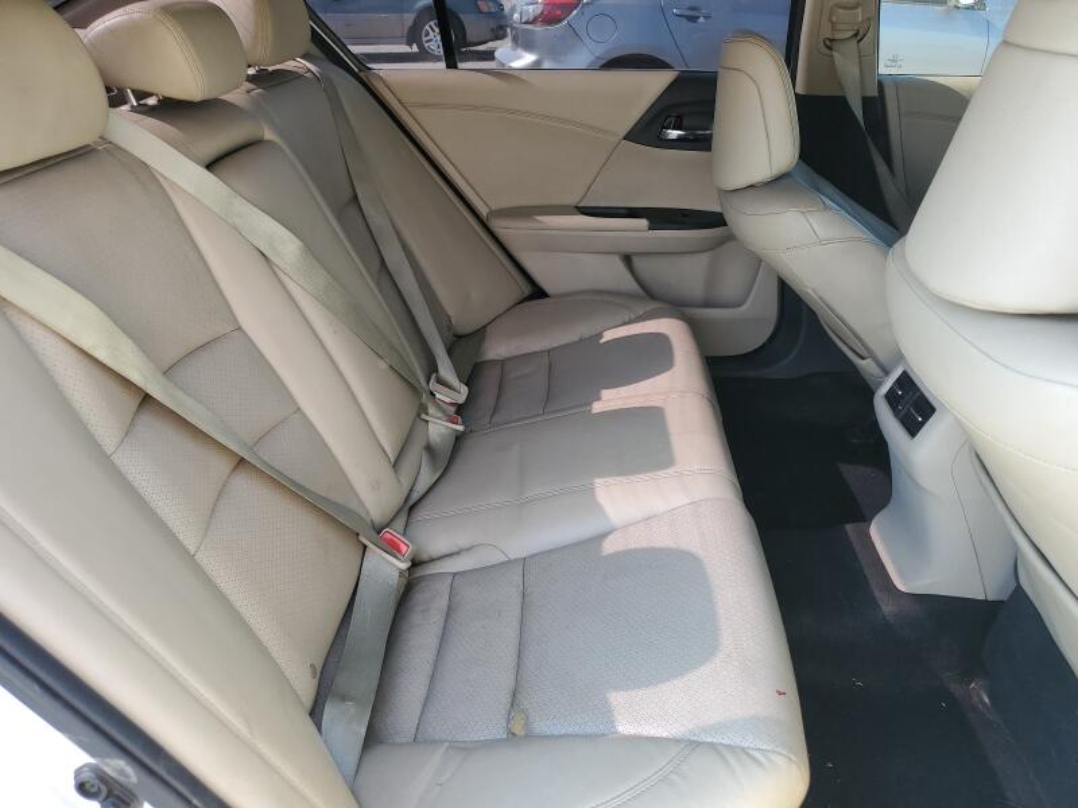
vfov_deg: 53.1
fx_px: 810
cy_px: 404
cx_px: 539
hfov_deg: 67.3
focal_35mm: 26
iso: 50
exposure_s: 1/132
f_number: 1.5
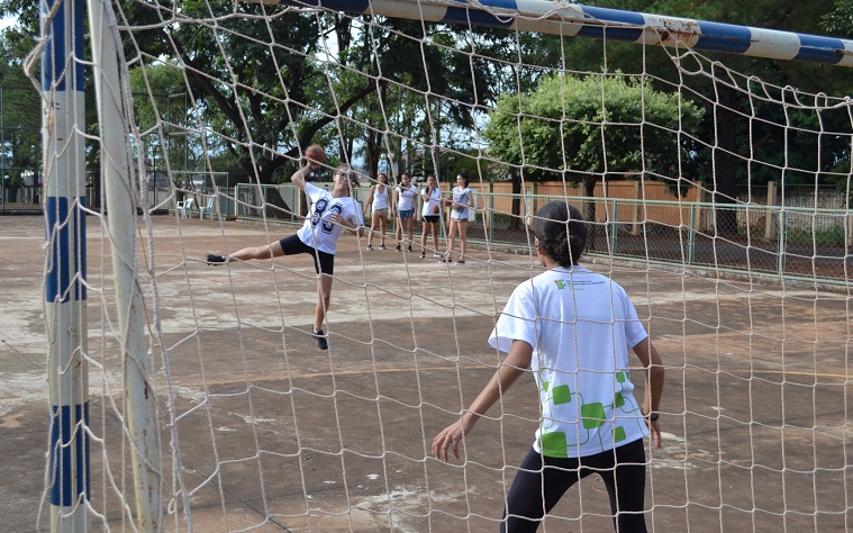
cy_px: 282
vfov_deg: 28.0
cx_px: 426
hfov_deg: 43.5
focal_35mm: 46
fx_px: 1069
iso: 100
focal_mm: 30
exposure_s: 1/160
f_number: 6.3
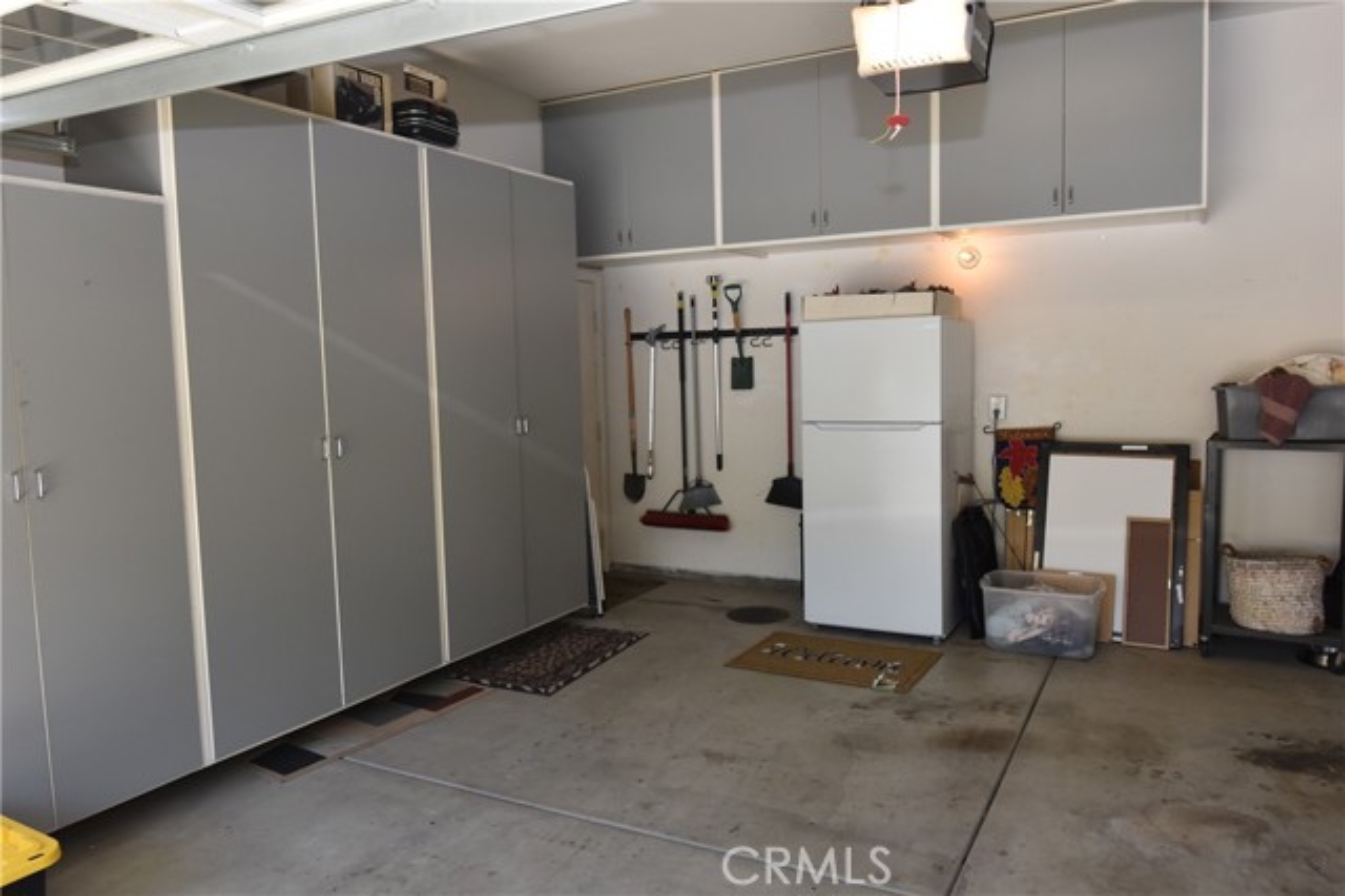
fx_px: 952
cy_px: 448
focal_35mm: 26
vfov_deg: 50.4
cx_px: 672
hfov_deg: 70.5
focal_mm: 17
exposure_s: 1/200
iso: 560
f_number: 5
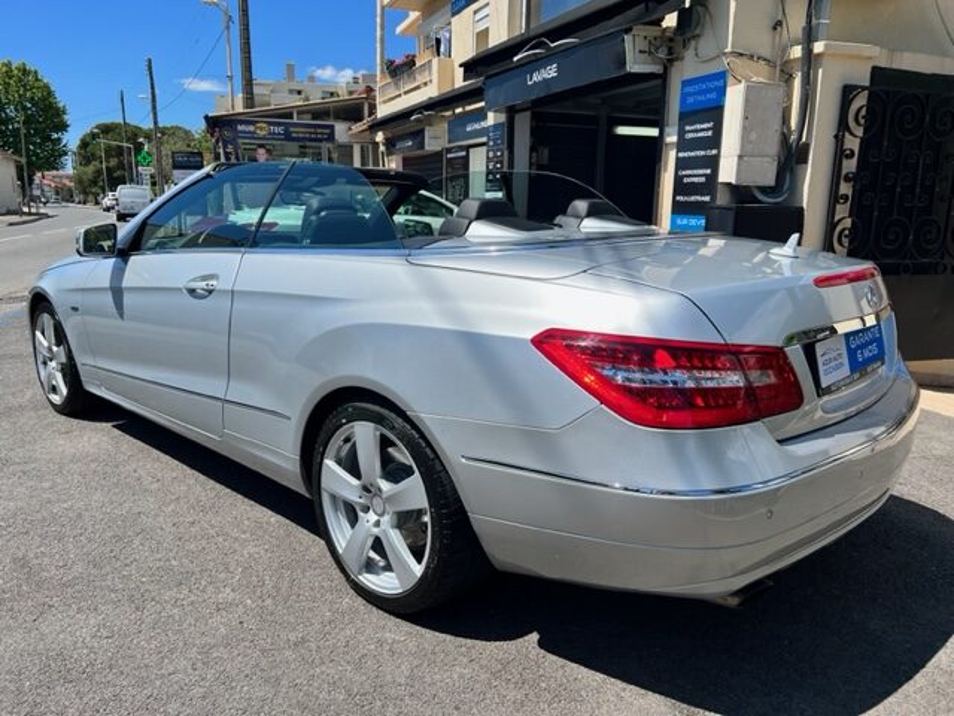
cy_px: 358
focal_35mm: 26
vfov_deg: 53.1
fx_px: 717
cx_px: 477
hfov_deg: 67.3
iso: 50
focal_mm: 5.7
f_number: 1.5
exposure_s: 1/4831
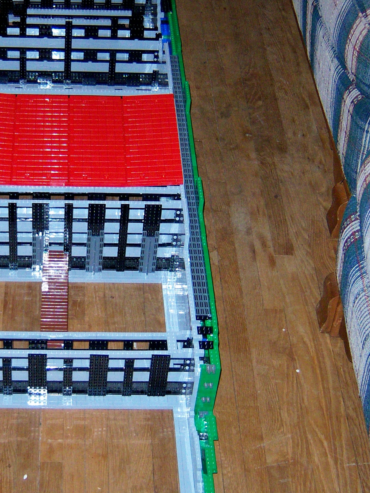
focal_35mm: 73
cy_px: 244
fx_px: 1040
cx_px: 74
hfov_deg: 19.9
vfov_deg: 26.7
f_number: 2.8
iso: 160
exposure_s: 1/60
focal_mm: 7.5
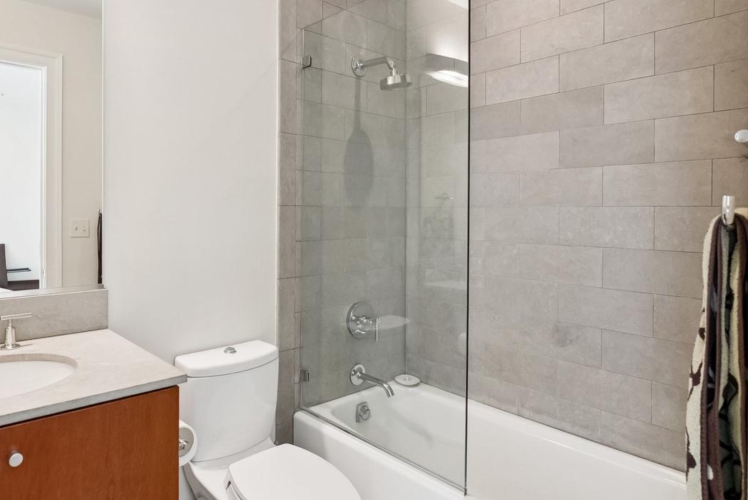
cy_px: 215
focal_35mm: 22
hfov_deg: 76.6
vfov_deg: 57.1
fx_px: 457
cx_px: 262
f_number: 5.6
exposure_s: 1/125
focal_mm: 16
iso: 5000
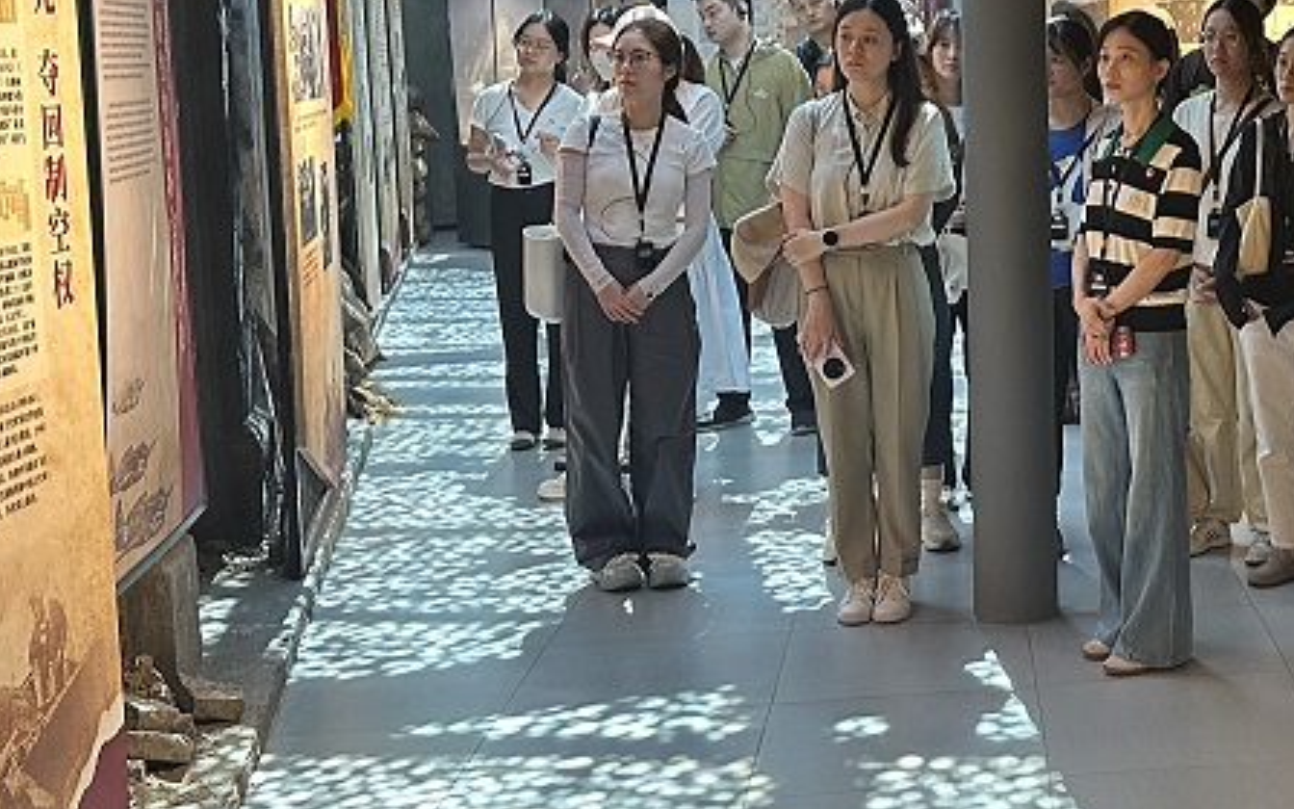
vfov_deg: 24.0
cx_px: 1129
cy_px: 143
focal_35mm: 53
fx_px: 1869
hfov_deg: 36.2
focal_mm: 6.86
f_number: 1.78
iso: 400
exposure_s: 1/60
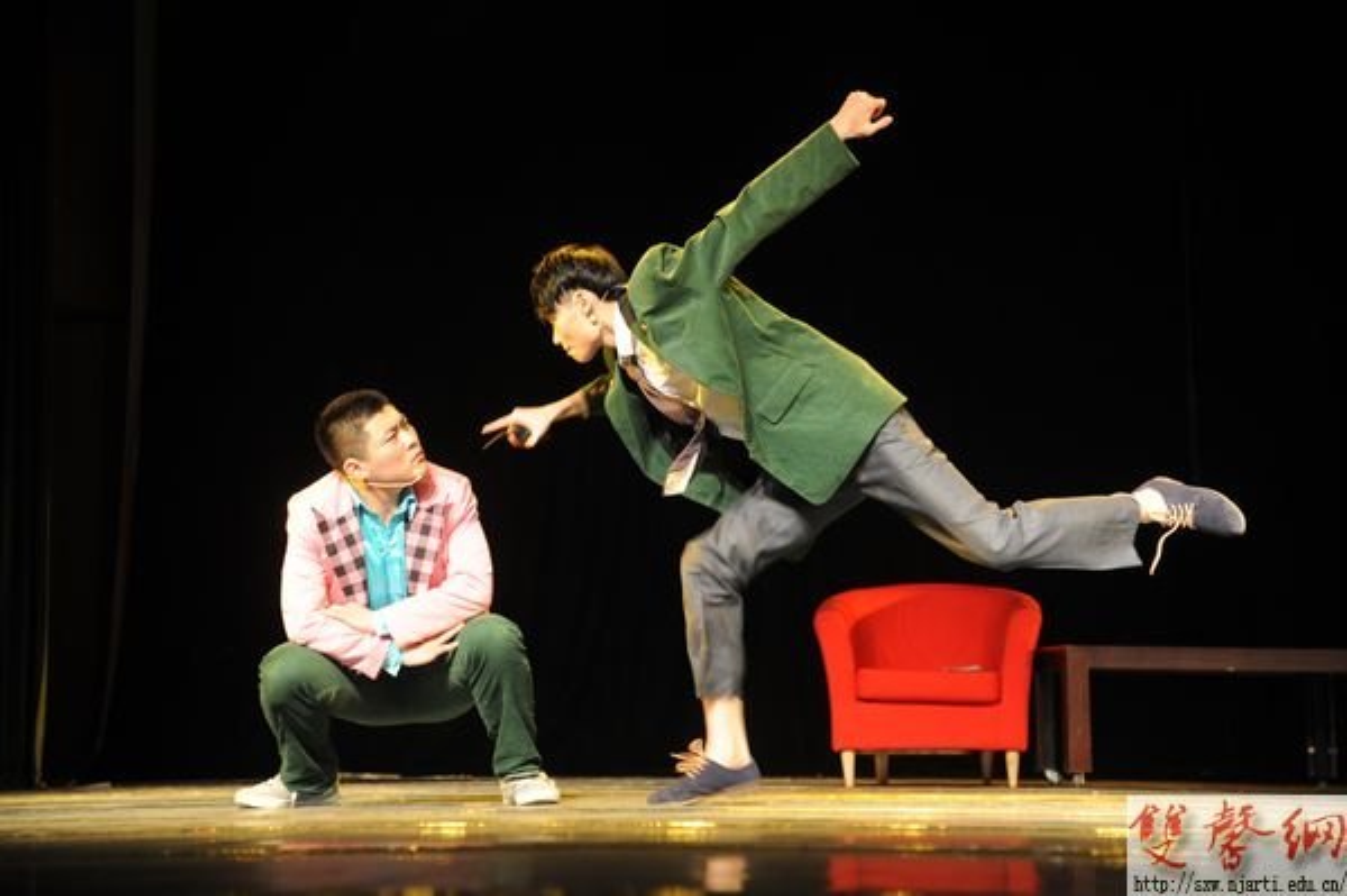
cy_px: 448
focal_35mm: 75
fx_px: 2804
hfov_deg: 27.0
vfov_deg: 18.2
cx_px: 674
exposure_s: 1/60
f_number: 4
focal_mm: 75
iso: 800
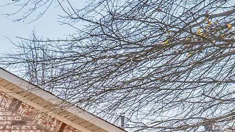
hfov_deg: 16.2
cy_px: 217
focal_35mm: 93
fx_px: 579
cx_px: -267
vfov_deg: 12.2
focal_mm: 18
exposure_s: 1/2000
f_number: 8
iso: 800
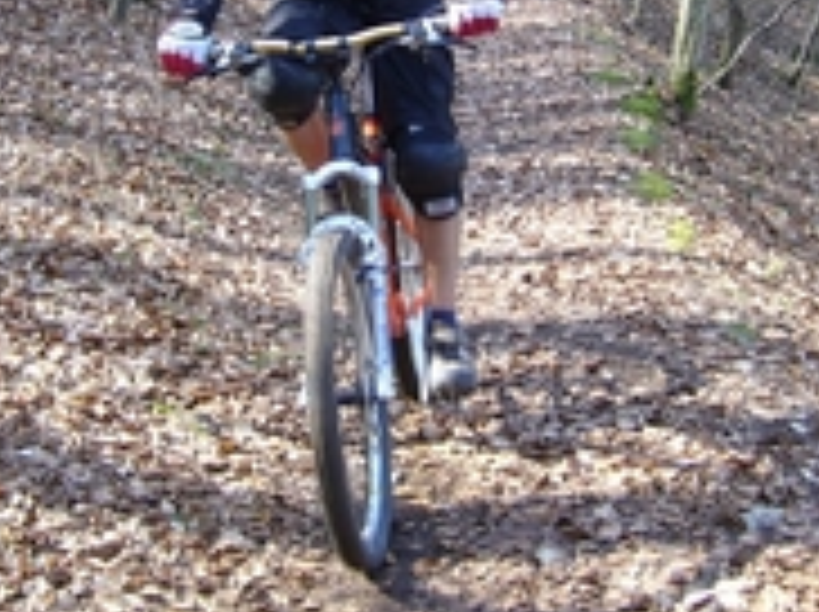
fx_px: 1819
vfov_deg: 18.6
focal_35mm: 77
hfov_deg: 25.3
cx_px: 342
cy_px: 0
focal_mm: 5.8
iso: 80
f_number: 2.8
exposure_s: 1/50
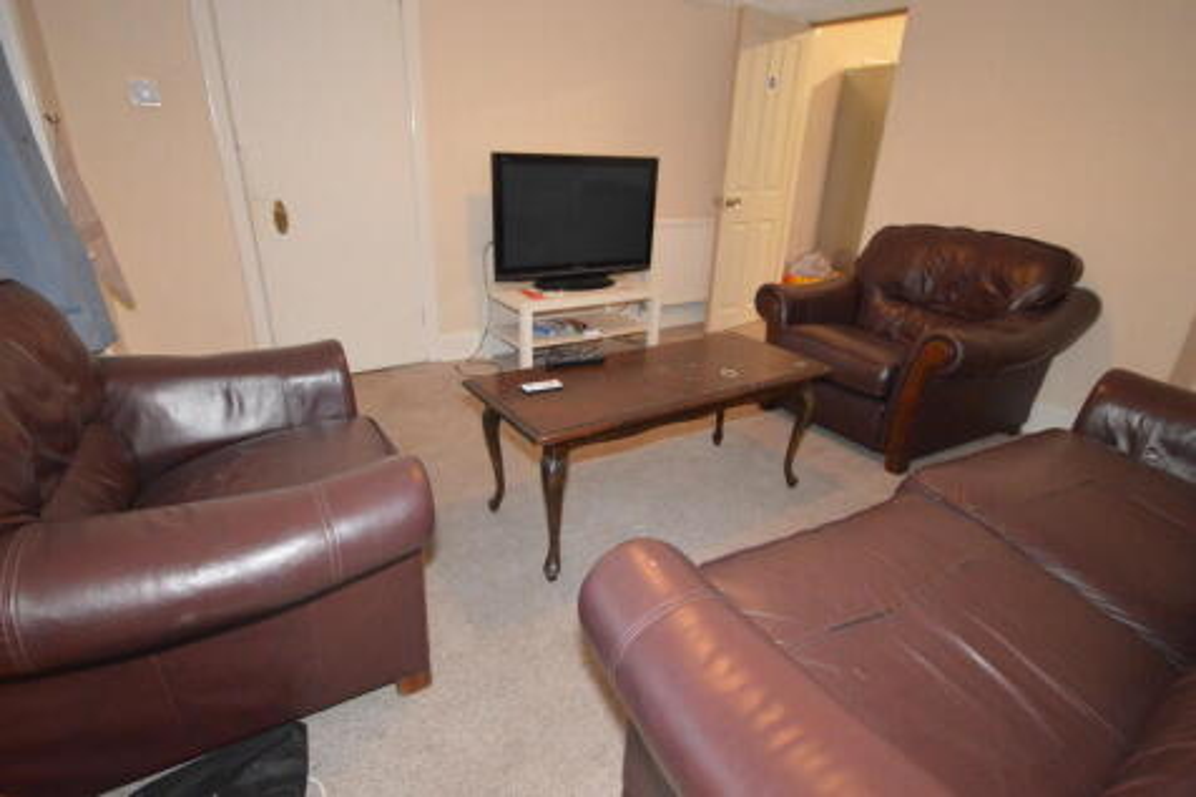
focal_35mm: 18
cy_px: 398
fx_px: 598
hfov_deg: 90.0
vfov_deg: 67.3
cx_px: 598
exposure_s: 1/60
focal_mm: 12
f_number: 4.5
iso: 3200
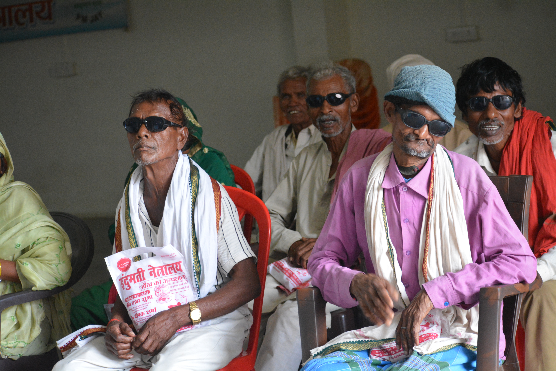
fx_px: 1622
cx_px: 278
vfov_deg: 13.0
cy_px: 186
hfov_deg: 19.5
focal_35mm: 105
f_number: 22
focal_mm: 70
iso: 2500
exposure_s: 1/125
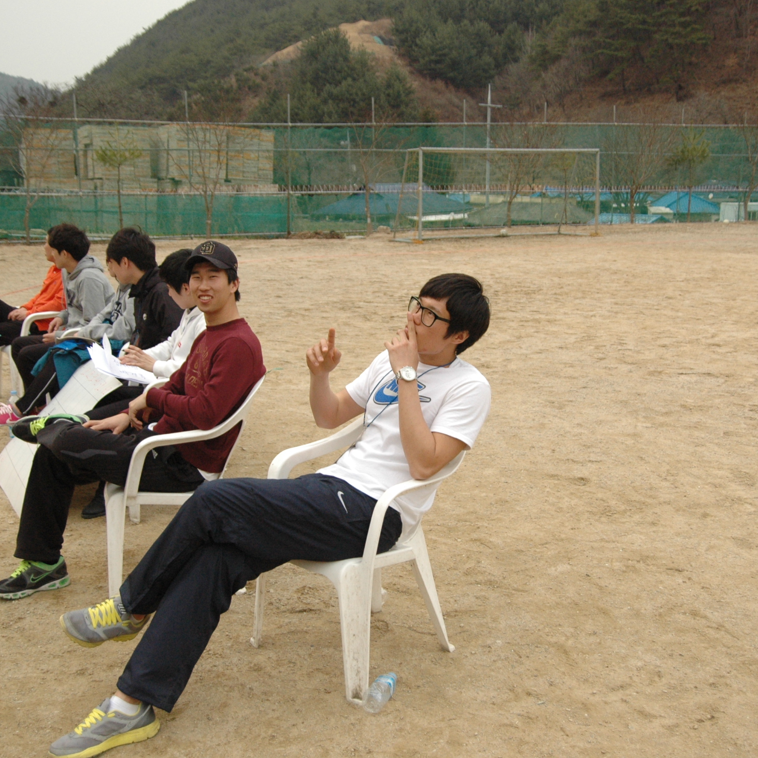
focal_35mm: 39
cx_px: 408
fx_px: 966
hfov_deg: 42.8
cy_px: 378
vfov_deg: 42.8
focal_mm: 20
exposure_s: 1/4000
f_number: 2.8
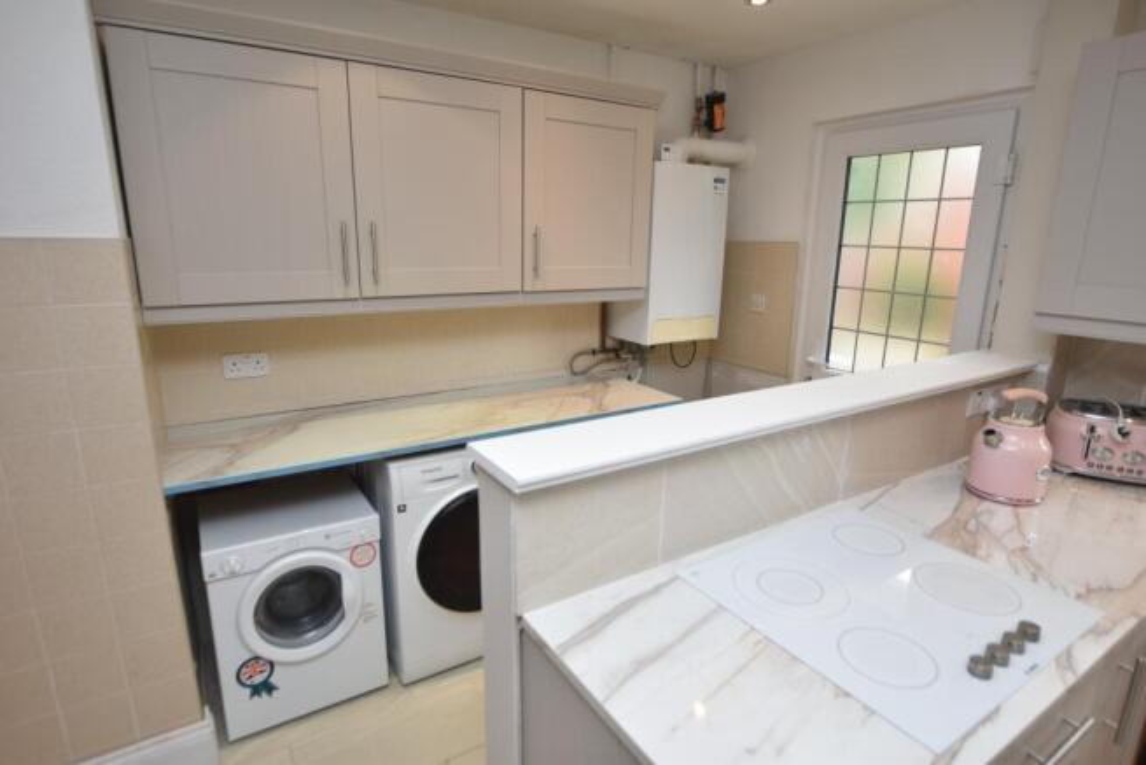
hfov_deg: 90.0
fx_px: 573
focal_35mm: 18
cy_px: 382
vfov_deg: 67.4
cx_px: 573
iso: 100
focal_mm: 12
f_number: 3.5
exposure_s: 1/30
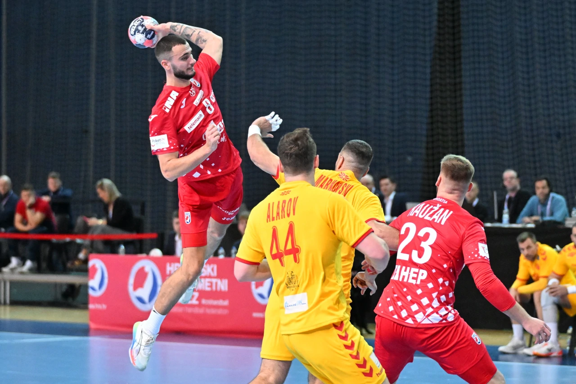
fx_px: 1680
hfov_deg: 19.5
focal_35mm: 105
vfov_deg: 13.0
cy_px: 192
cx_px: 288
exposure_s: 1/2500
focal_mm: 105
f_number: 2.8
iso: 6400
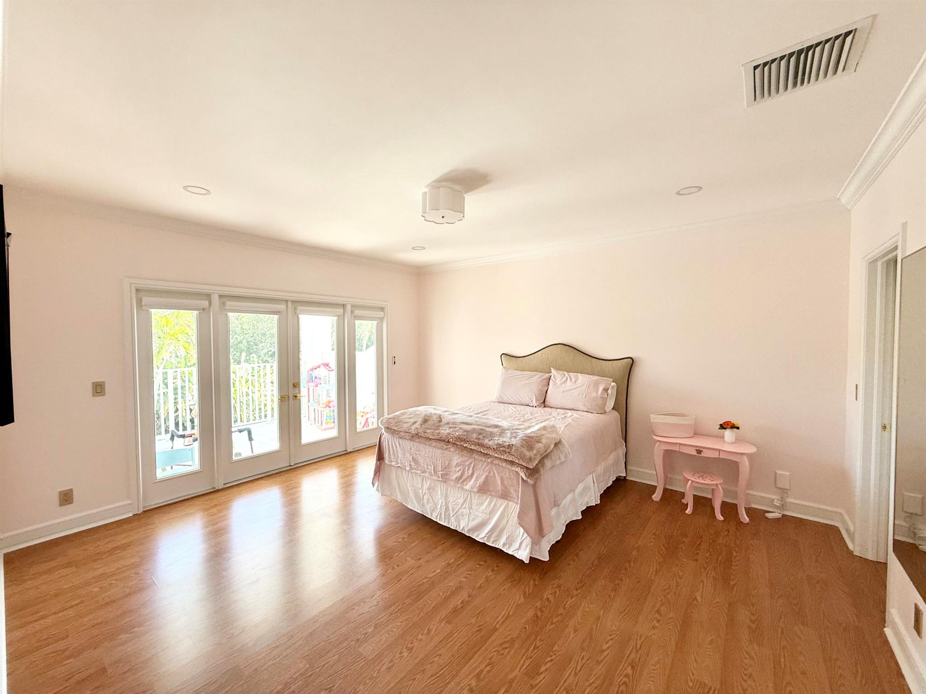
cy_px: 347
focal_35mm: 14
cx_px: 463
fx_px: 375
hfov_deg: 102.1
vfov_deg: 85.7
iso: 125
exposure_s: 1/99
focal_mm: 2.22
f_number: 2.2
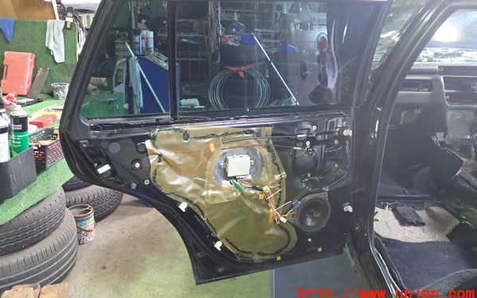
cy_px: 125
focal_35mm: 32
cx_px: 238
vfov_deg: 39.4
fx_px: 416
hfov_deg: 59.6
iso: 640
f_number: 2.3
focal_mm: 5.4
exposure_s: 1/30
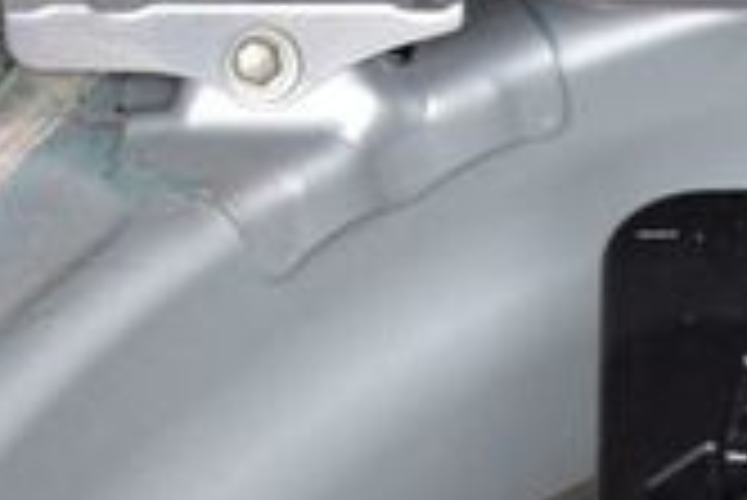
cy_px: 892
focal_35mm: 173
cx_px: 1354
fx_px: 3593
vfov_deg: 7.7
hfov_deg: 11.1
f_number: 6.3
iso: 400
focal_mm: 30
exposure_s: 1/20
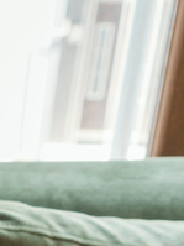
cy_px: 481
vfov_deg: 10.8
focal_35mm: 168
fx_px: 1192
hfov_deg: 7.5
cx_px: -402
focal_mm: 29
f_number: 4.5
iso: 1250
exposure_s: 1/200
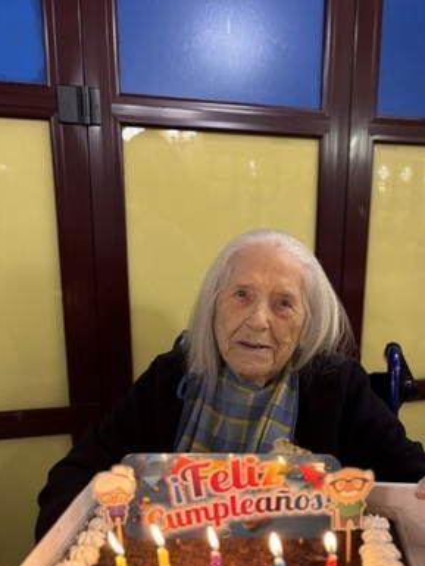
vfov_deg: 50.6
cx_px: 265
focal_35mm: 36
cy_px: 368
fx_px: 589
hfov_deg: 39.4
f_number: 1.6
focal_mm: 5.96
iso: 320
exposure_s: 1/60
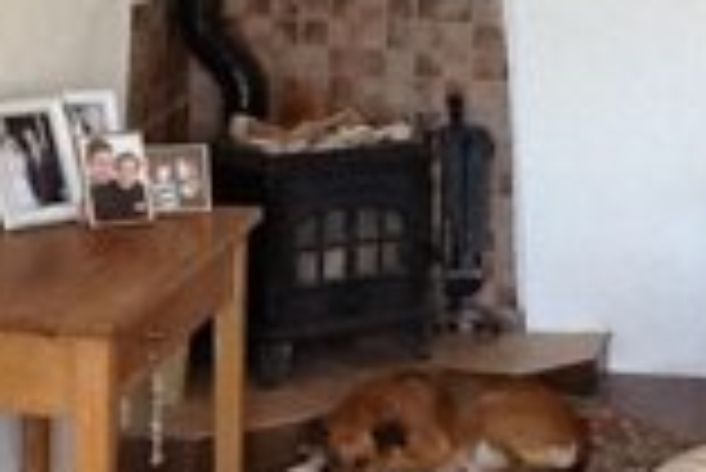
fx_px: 2061
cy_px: 175
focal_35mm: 105
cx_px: 490
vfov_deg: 13.1
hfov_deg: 19.4
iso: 125
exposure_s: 1/30
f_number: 2.4
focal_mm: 2.03
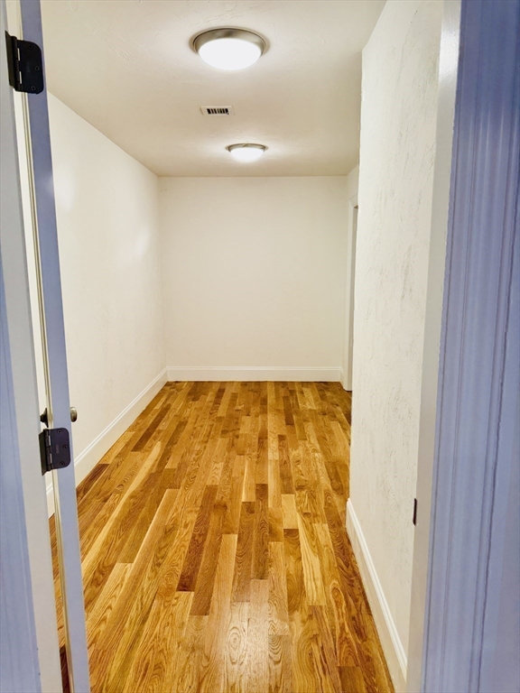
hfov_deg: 56.8
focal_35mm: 24
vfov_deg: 71.6
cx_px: 260
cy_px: 346
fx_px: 481
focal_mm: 6.76
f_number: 1.78
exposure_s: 1/120
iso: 125
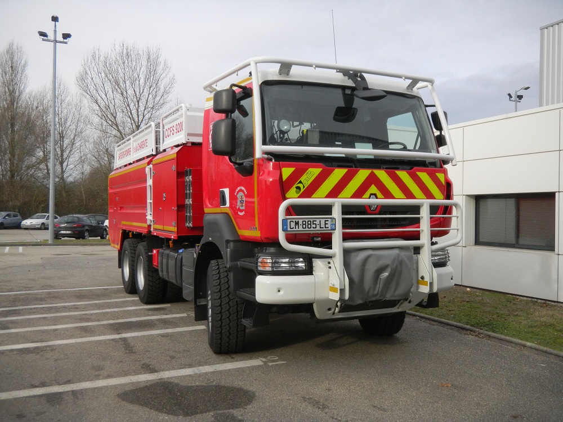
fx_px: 537
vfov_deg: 42.9
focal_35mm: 33
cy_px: 211
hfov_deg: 55.4
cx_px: 282
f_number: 3.9
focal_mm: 6
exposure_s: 1/900
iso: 200
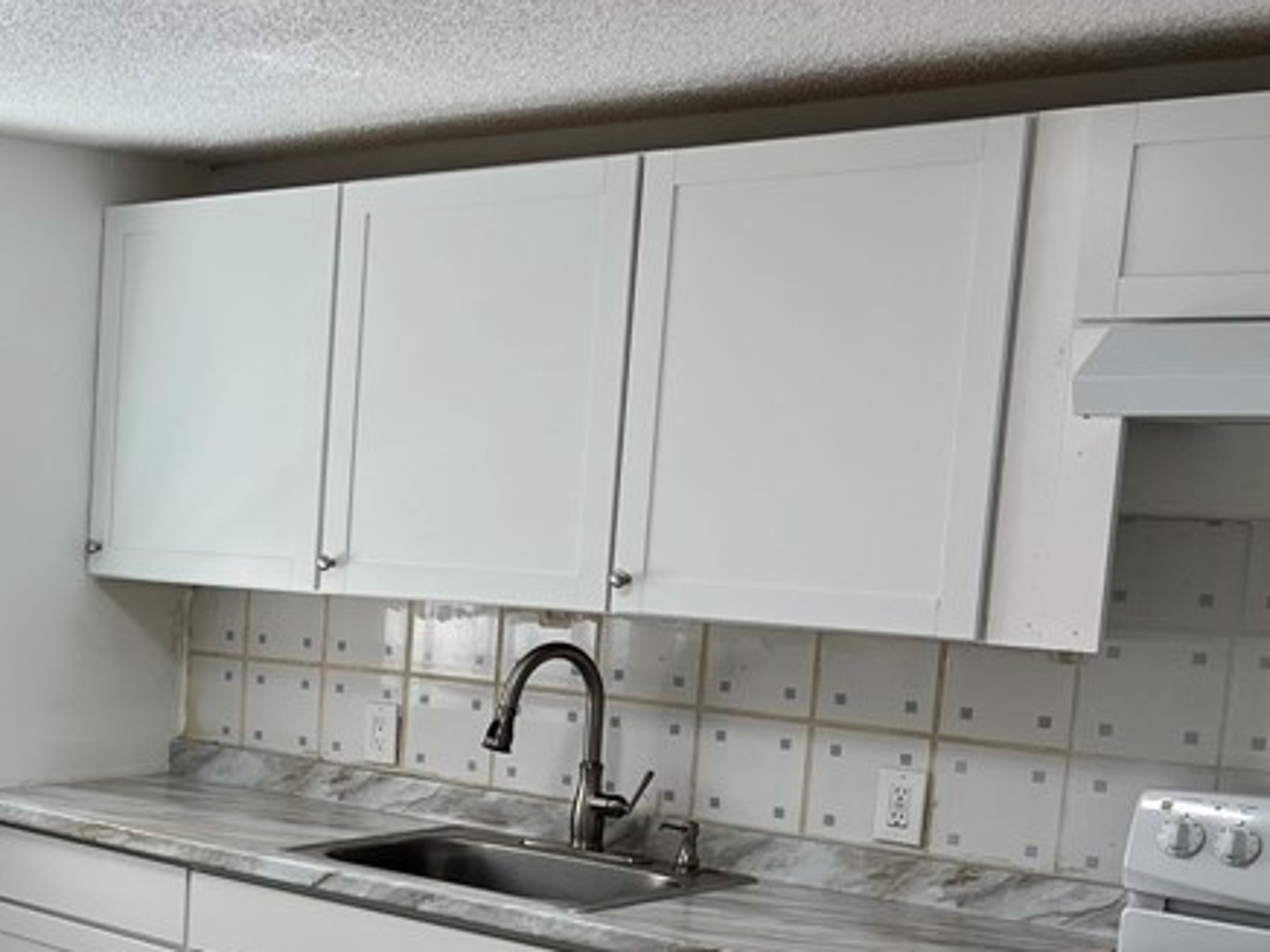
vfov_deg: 23.7
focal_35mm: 61
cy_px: 731
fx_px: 2238
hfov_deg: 28.5
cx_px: -157
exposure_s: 1/121
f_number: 1.5
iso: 50
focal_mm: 5.7
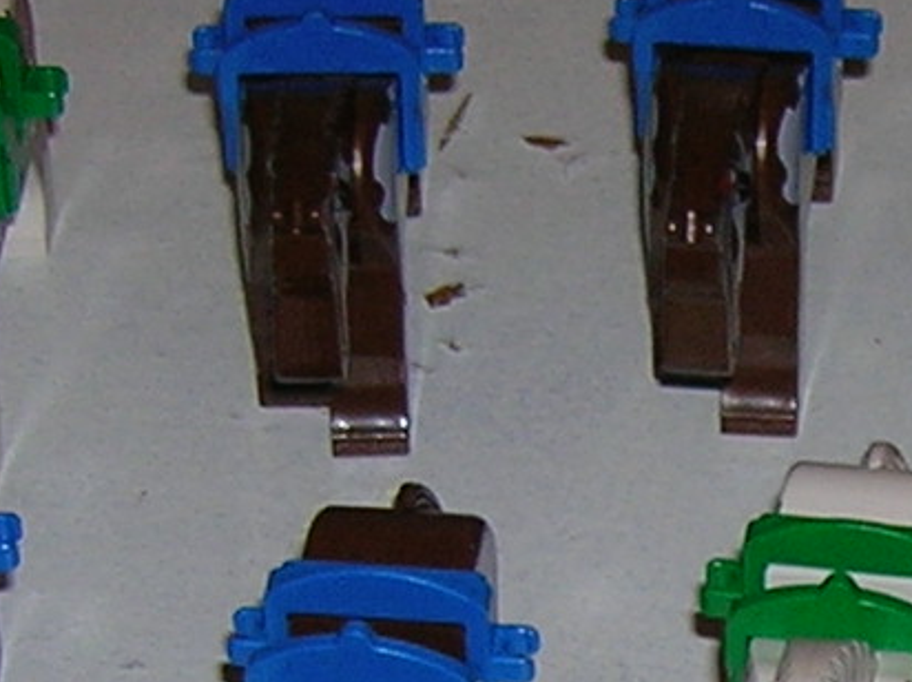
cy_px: 1003
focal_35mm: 189
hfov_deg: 10.3
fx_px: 4974
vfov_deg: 7.7
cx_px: 1186
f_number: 2.9
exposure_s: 1/60.1
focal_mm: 5.7
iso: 50
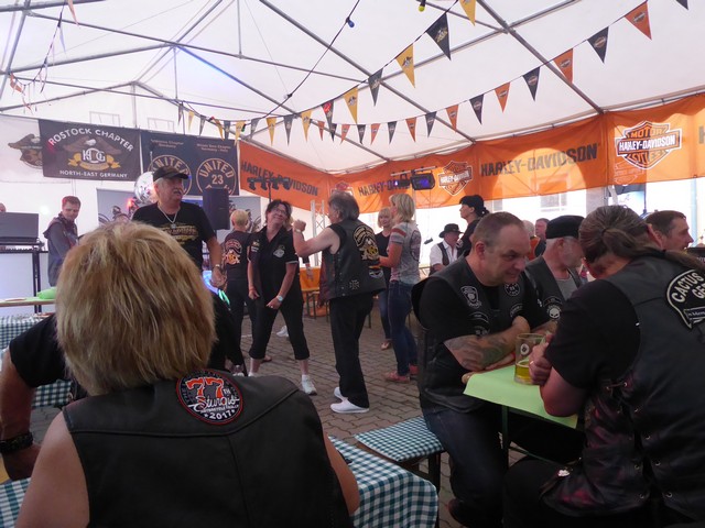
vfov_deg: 54.9
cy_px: 264
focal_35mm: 25
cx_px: 352
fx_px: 509
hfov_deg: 69.4
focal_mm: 4.3
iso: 640
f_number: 3.3
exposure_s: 1/125
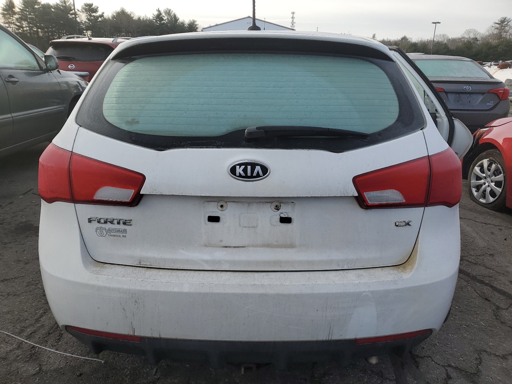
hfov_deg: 67.3
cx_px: 256
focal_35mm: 26
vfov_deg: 53.1
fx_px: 385
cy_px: 192
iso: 50
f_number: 1.5
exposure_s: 1/1429
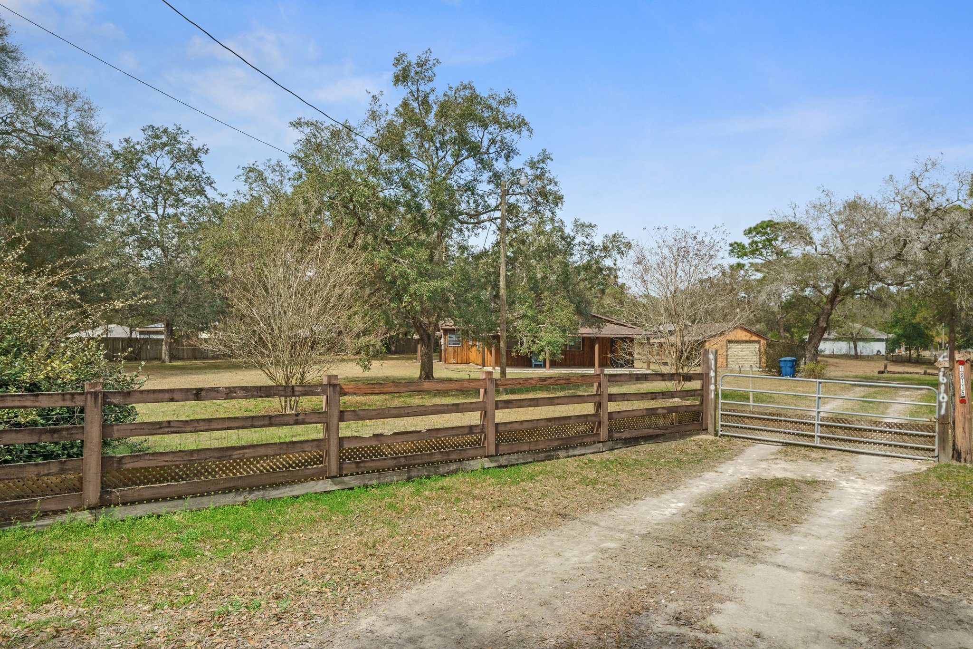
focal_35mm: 21
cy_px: 324
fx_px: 567
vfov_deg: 59.5
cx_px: 486
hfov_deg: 81.2
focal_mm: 14
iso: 320
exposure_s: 1/320
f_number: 8
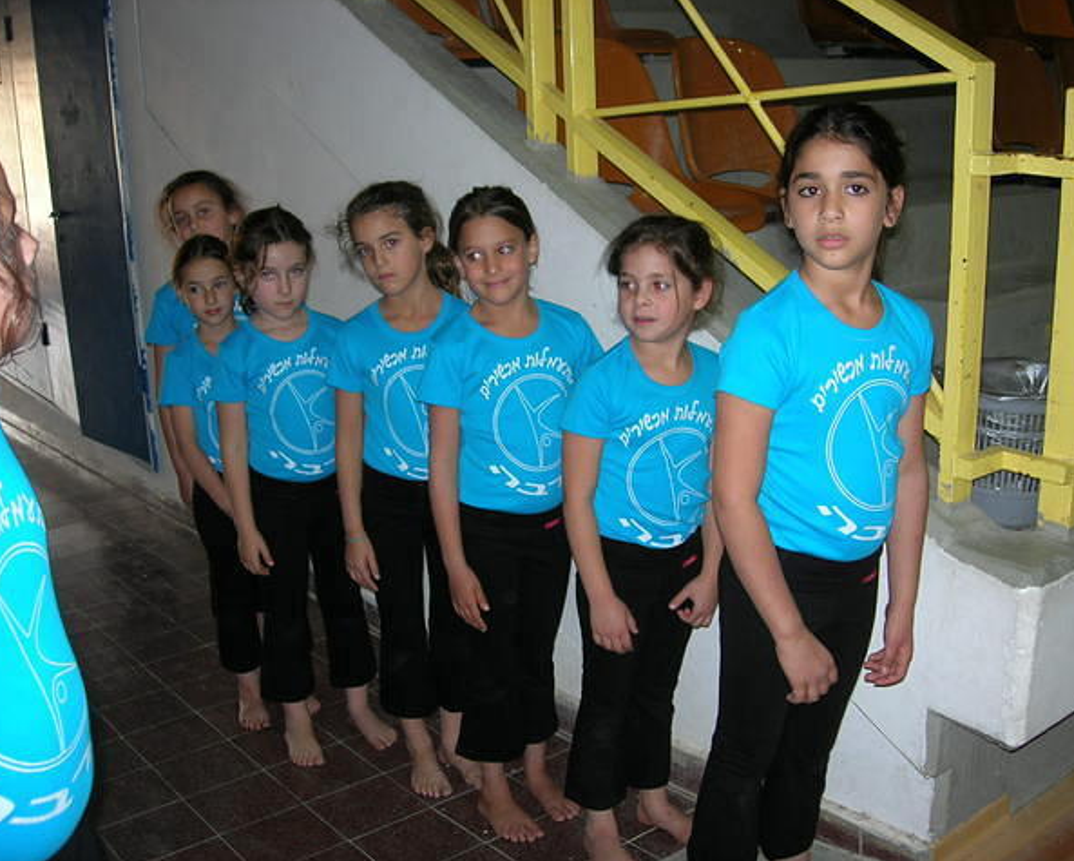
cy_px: 430
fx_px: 1272
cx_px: 552
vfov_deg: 37.4
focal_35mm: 40
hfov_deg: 45.8
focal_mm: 7.8
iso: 64
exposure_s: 1/60.1
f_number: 2.8
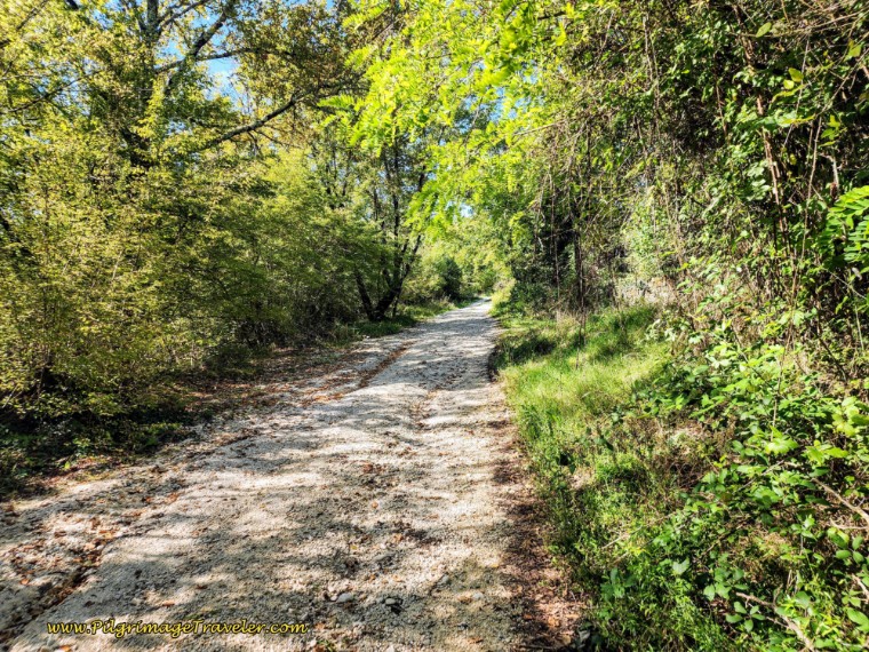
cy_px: 326
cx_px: 434
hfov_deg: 73.9
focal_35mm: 23
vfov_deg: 58.9
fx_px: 577
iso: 12
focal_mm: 6.4
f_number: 1.8
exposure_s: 1/205
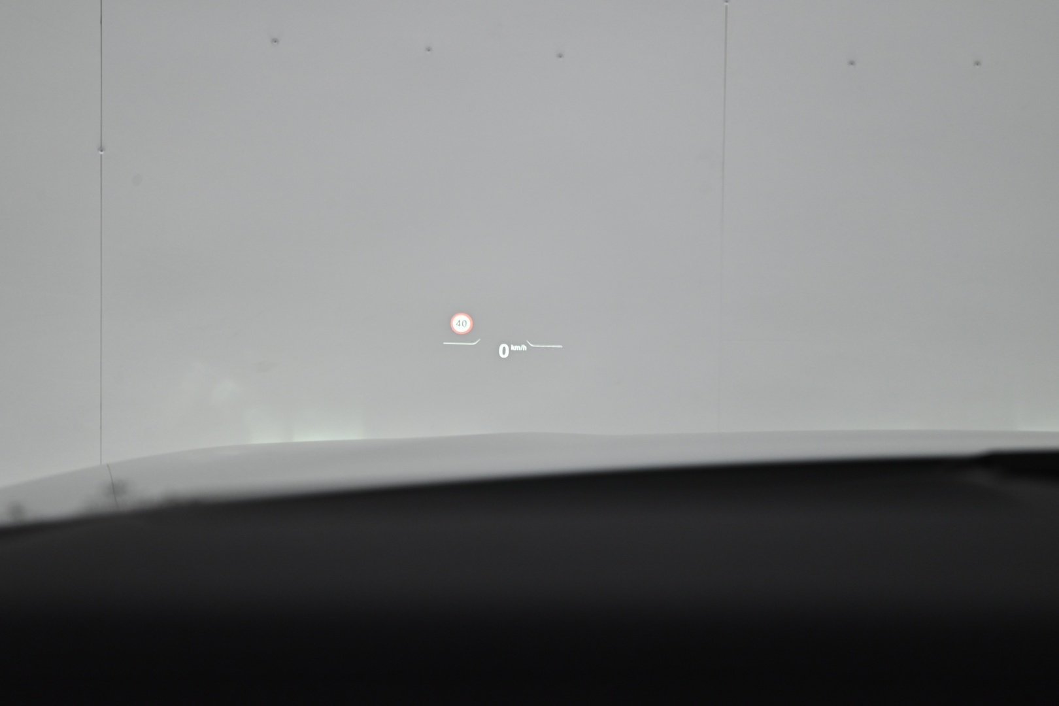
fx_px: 1471
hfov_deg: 39.6
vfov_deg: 27.0
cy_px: 353
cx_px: 530
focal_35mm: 50
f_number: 6.3
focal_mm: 50
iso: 1100
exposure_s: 1/125
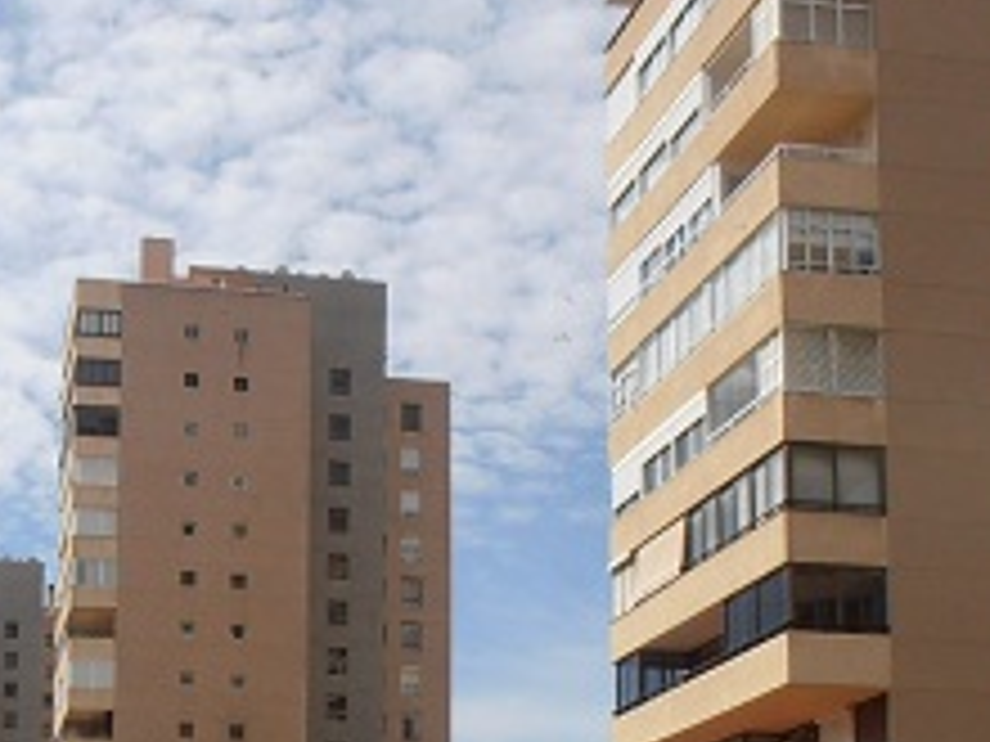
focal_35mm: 67
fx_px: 1916
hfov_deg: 28.6
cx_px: 272
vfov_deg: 20.6
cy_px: 870
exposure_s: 1/320
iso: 80
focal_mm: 4.2
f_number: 7.9
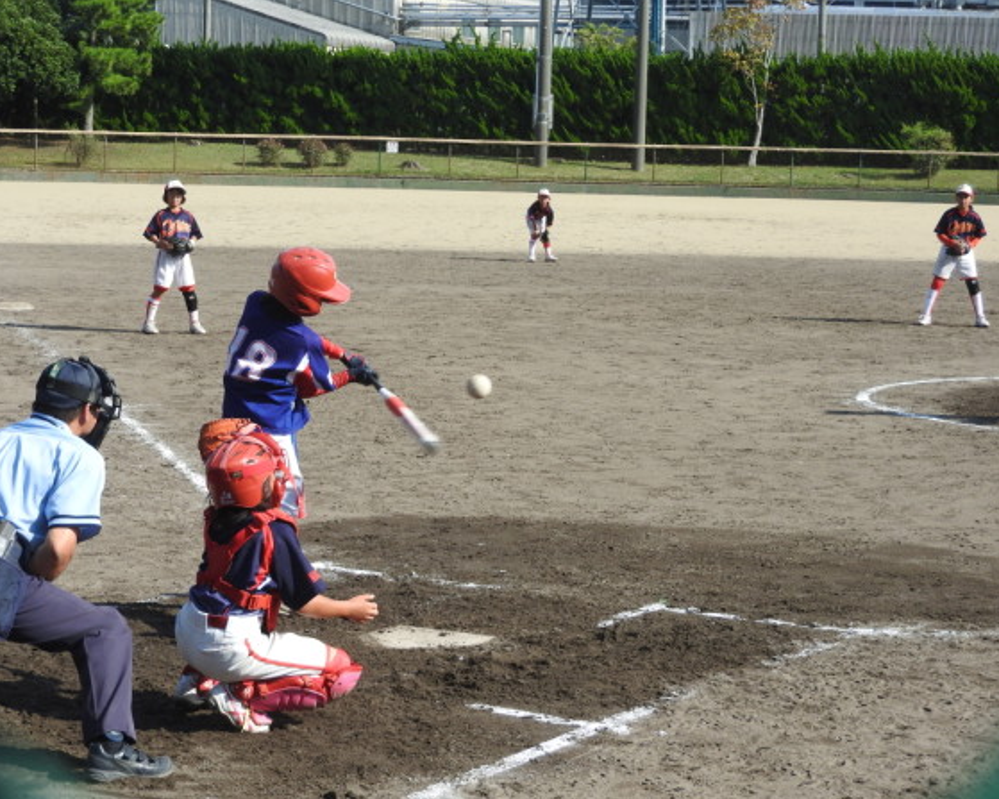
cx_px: 468
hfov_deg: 21.5
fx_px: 2631
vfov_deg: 17.3
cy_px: 400
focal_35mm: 89
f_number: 4.5
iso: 100
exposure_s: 1/500
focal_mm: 15.2
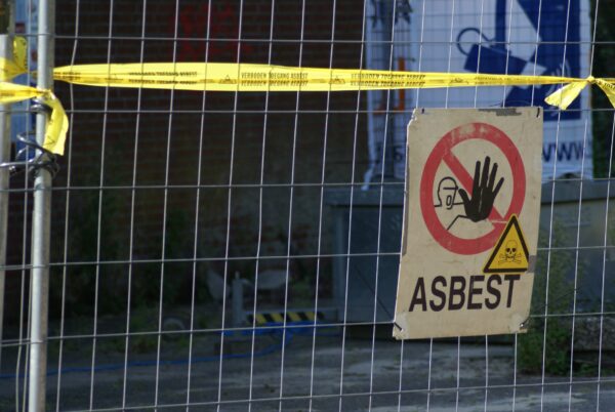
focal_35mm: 202
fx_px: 3464
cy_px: 206
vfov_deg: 6.8
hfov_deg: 10.1
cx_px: 308
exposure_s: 1/320
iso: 100
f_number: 5
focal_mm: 135
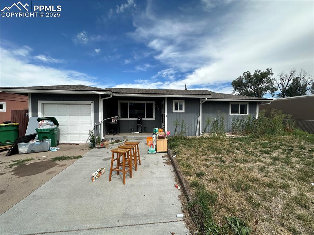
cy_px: 118
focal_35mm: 14
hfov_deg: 102.1
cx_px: 157
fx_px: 127
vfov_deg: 85.6
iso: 40
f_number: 2.2
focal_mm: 2.22
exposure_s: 1/1618
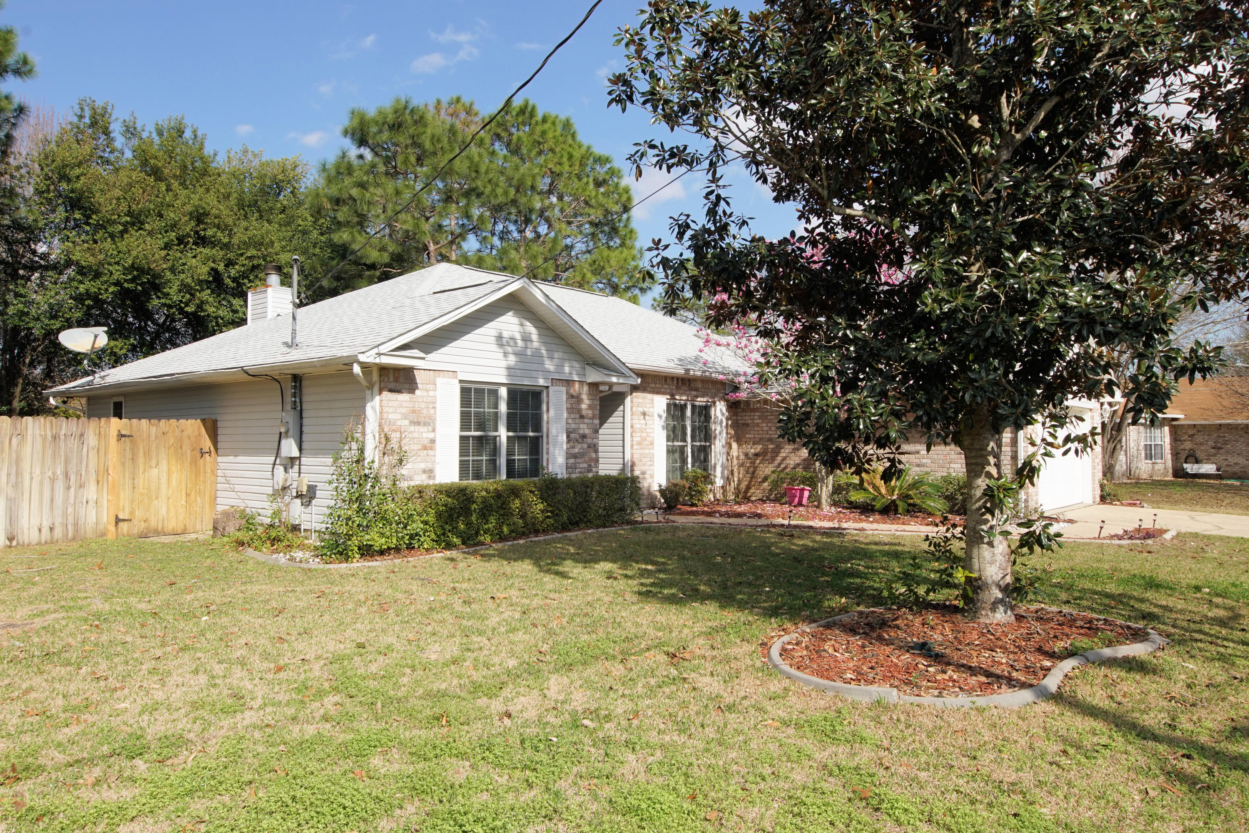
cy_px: 416
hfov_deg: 73.7
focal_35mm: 24
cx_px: 624
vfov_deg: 53.1
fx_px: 833
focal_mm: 16
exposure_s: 1/160
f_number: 5
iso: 200
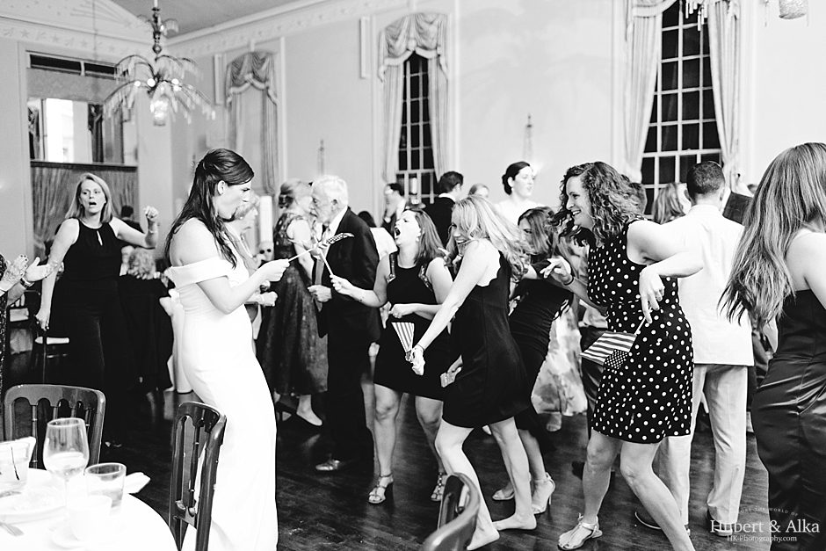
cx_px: 413
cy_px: 276
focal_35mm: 35
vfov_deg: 37.9
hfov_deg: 54.4
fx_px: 803
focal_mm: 35
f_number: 1.8
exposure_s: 1/160
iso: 500
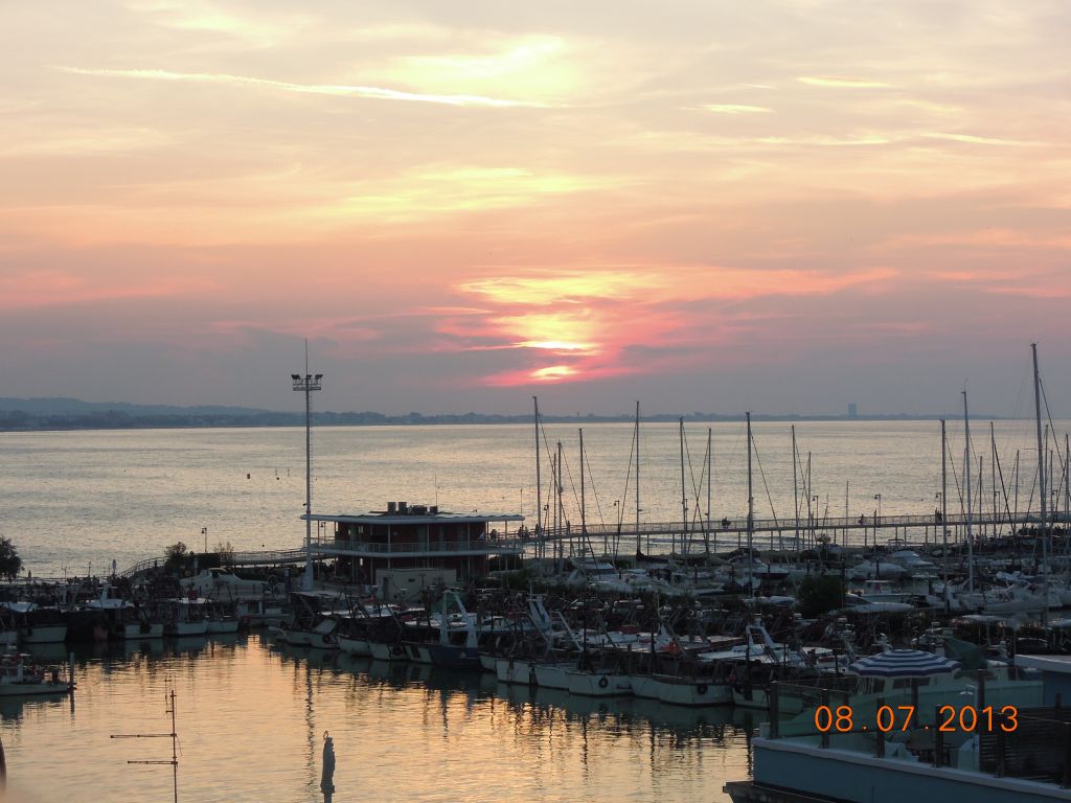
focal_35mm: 100
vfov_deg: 14.8
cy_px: 402
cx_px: 536
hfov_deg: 19.6
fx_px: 3094
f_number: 5.5
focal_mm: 17.9
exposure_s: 1/125
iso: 180
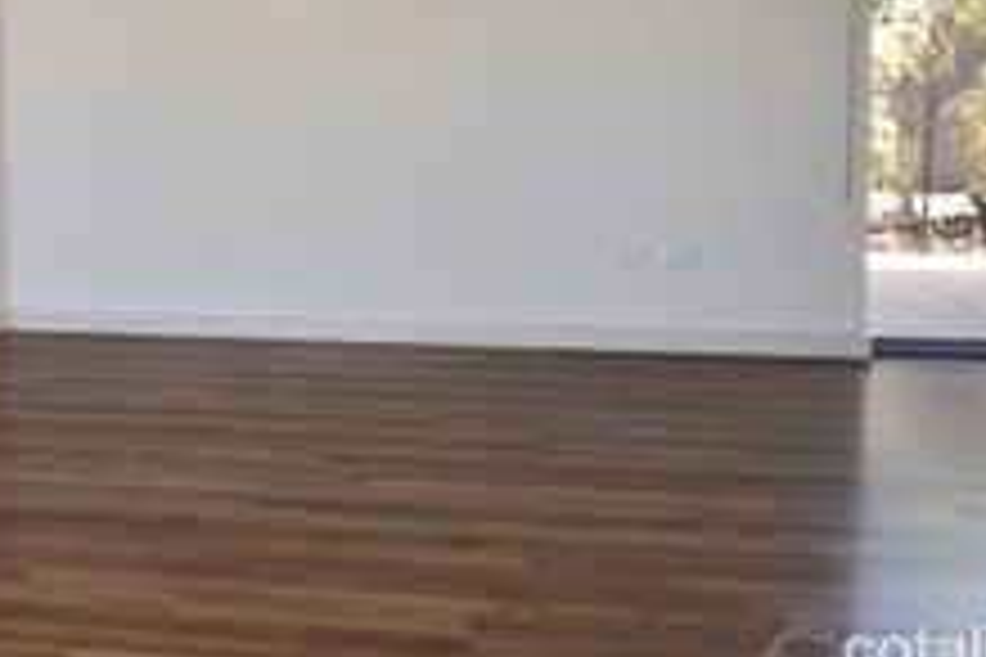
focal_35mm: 45
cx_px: 68
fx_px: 1232
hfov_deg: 39.8
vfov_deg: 28.5
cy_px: 38
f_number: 5
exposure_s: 1/200
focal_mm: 14
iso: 720
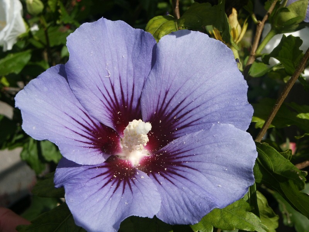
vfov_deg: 18.9
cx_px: 154
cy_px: 116
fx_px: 696
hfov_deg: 25.0
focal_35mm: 78
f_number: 8
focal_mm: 15.53
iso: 64
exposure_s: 1/350
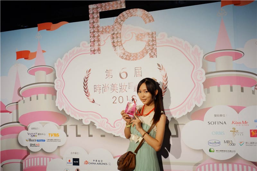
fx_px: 285
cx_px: 128
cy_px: 86
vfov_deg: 33.4
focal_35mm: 40
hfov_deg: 48.5
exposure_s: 1/100
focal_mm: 14.75
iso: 125
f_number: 4
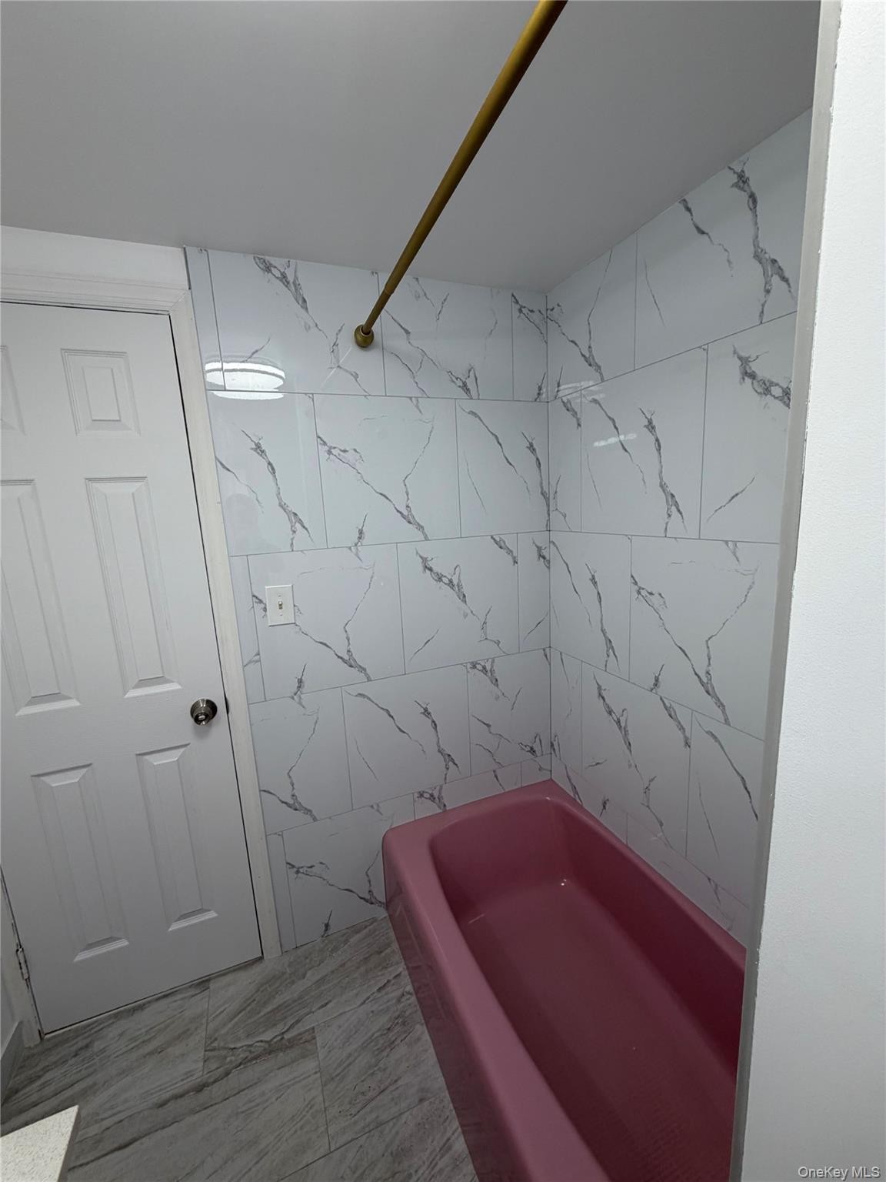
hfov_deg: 85.7
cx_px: 443
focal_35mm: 14
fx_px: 478
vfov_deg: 102.1
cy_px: 591
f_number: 2.2
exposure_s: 1/120
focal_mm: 2.22
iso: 80
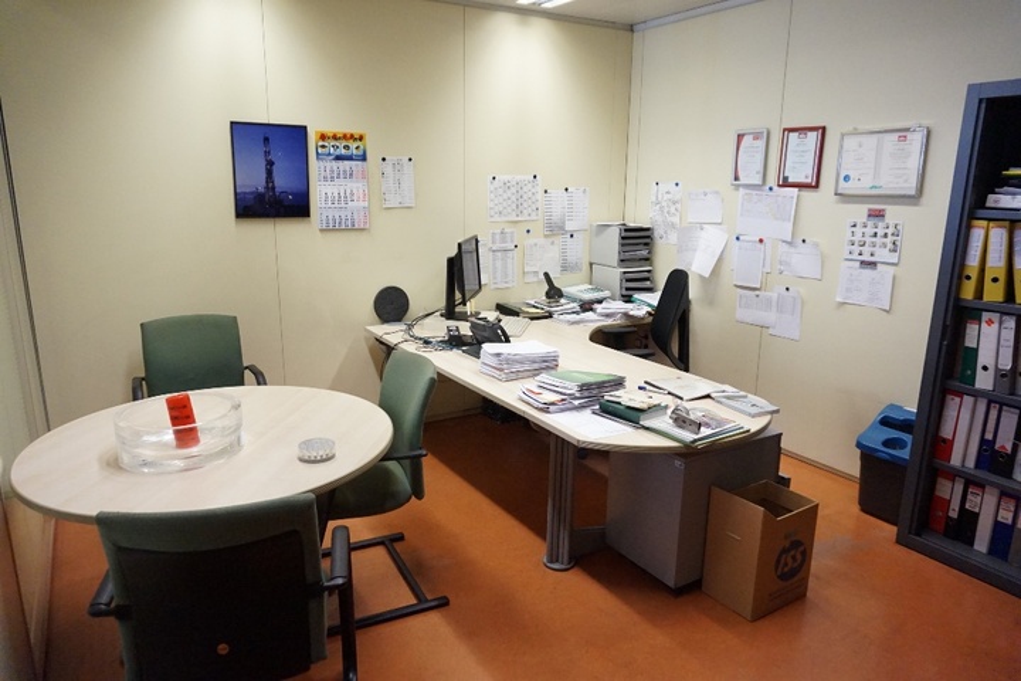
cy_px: 340
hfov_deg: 73.7
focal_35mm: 24
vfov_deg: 53.1
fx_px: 681
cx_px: 510
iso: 3200
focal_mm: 16
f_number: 3.5
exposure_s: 1/125
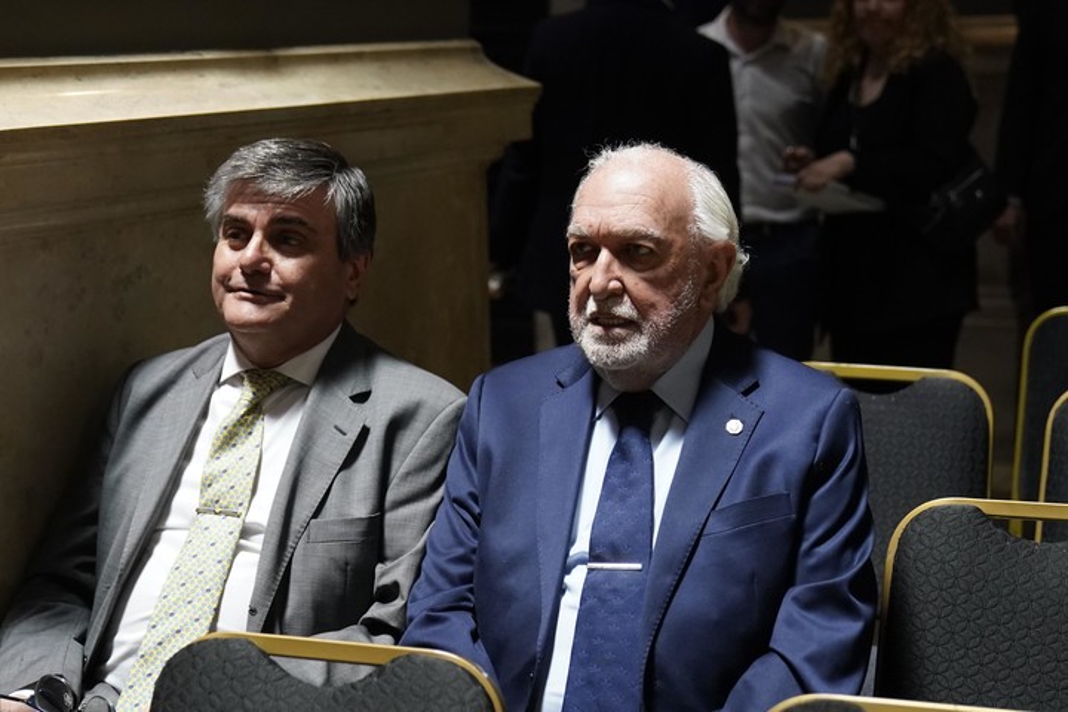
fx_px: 2047
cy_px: 356
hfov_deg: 29.2
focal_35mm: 69
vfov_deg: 19.7
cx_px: 534
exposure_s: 1/400
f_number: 2.8
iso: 3200
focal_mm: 46
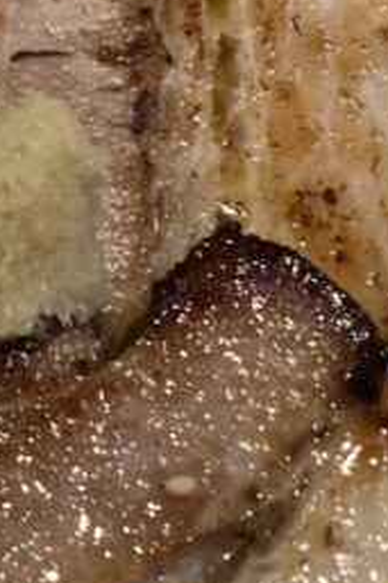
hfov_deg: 11.0
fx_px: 1878
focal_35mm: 116
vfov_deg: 17.6
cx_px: -306
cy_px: 327
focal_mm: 3.99
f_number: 1.8
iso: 320
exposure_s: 1/51
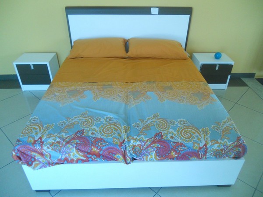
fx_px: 205
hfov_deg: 65.3
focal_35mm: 27
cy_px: 98
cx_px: 132
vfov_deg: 51.4
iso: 250
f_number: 3.2
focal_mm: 4.9
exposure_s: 1/30
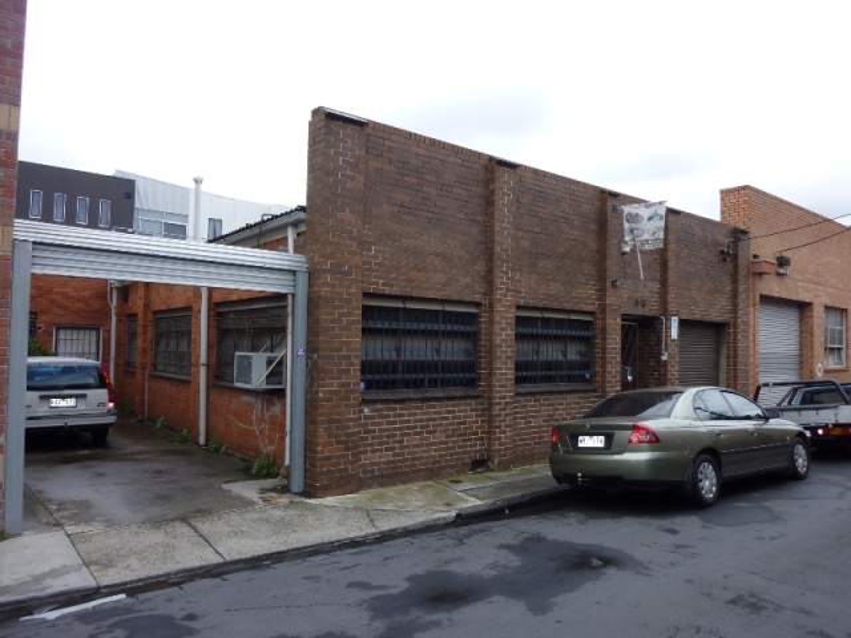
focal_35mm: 25
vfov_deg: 54.9
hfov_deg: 69.4
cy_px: 319
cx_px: 426
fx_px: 615
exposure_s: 1/500
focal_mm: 4.5
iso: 80
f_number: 3.3
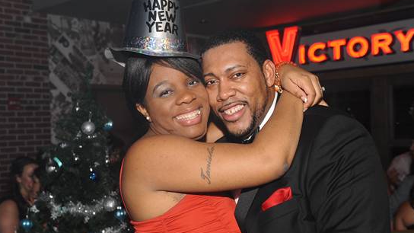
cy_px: 127
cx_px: 207
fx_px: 604
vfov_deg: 21.8
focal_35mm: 55
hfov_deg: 37.8
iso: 1600
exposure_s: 1/250
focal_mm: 52
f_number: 6.7
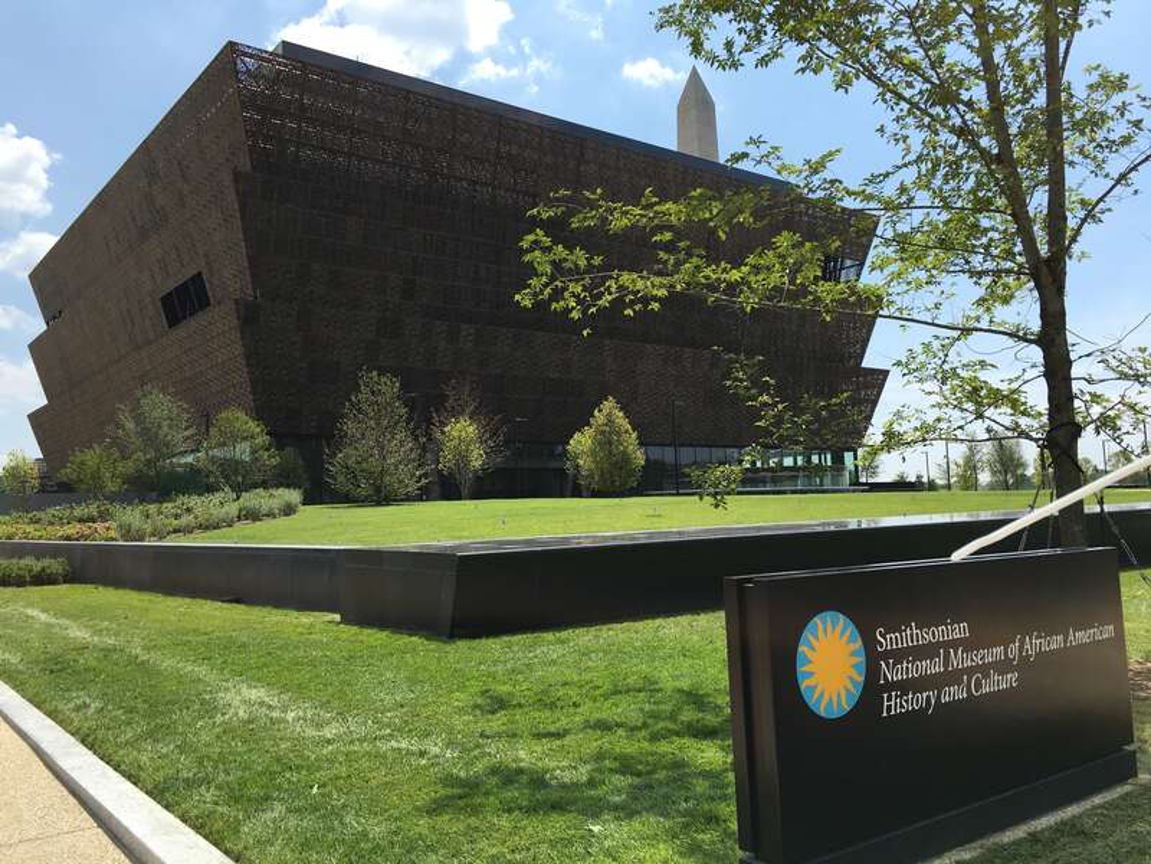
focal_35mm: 29
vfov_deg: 48.2
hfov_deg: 61.7
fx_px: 964
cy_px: 432
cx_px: 576
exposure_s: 1/1637
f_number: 2.2
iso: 25
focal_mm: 4.15
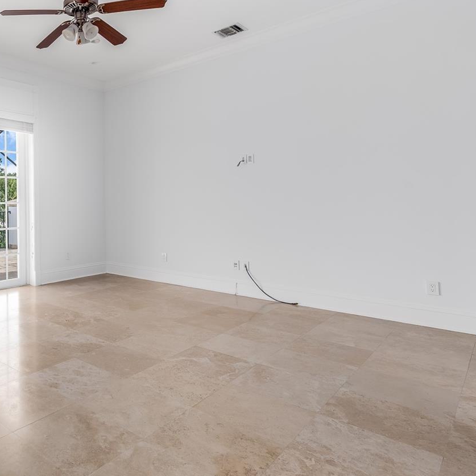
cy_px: 210
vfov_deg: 60.8
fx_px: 404
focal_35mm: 26
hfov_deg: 52.0
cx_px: 29
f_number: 8
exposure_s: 1/125
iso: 320
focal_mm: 16
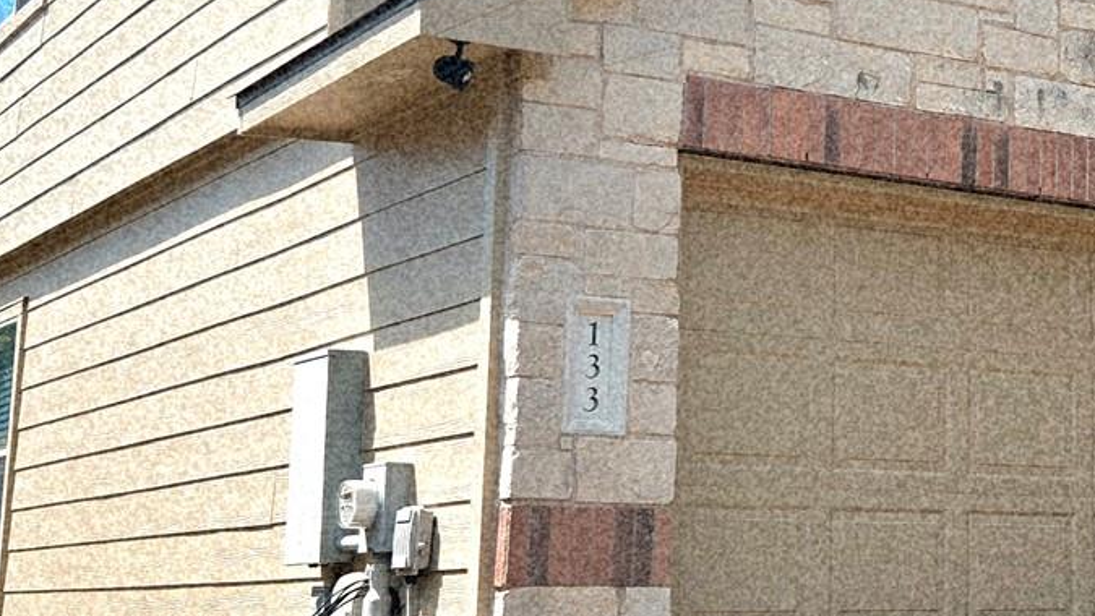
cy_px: 186
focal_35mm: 76
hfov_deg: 26.7
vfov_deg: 15.9
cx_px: 1028
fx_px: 2207
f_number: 1.8
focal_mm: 5.4
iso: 25
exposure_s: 1/2000
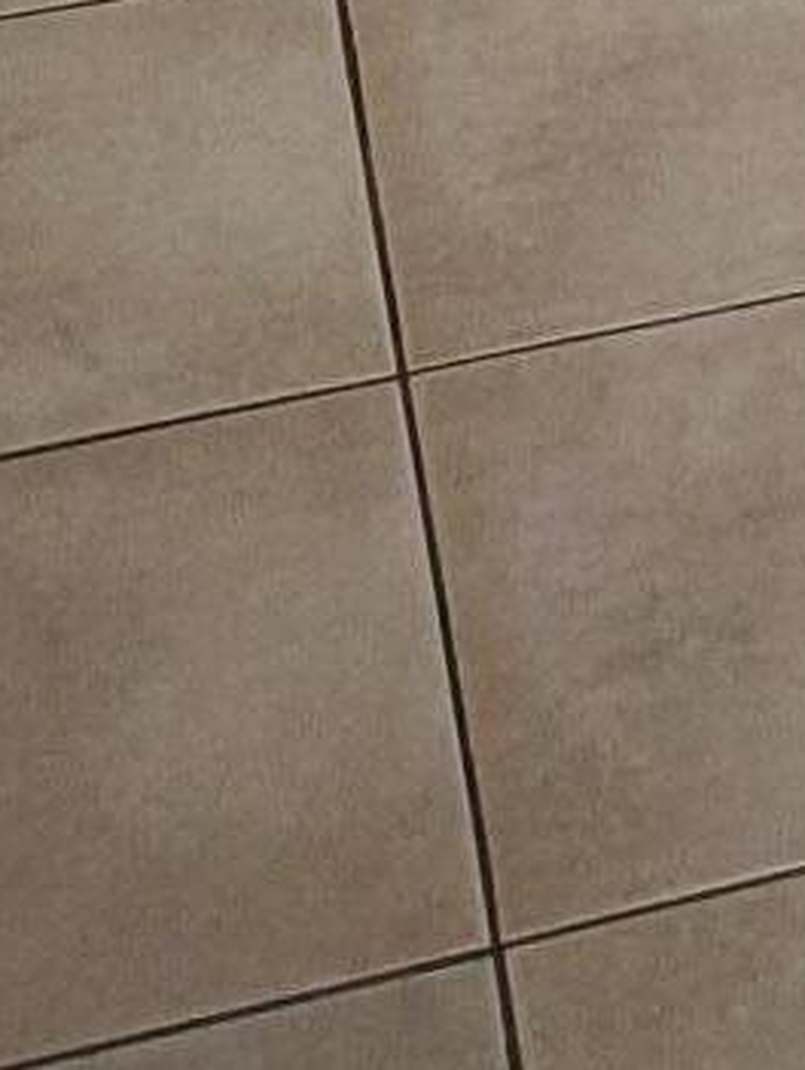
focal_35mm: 148
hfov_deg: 9.4
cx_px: 1622
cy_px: -1628
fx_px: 4581
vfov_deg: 10.9
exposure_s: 1/59
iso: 250
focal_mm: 4.3
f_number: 2.4
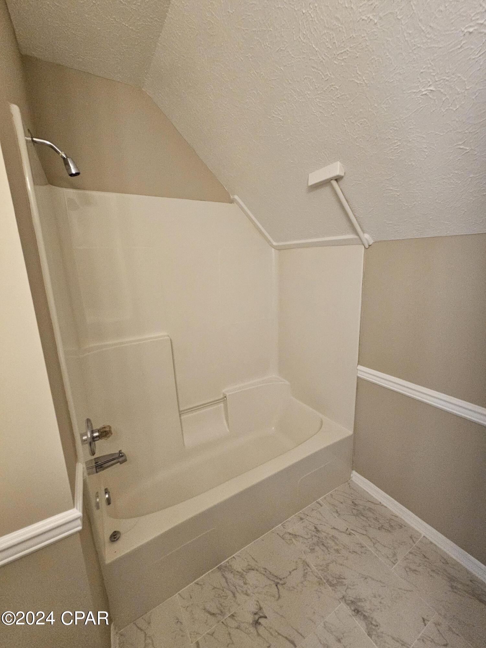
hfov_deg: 89.9
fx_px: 243
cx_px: 243
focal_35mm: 13
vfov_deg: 106.2
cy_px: 324
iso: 400
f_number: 2.2
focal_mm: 2.2
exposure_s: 1/40
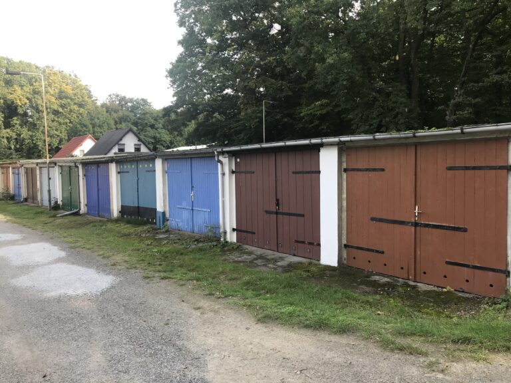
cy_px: 192
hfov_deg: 63.4
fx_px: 413
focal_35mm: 28
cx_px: 256
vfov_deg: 49.7
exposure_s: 1/289
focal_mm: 3.99
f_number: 1.8
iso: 20
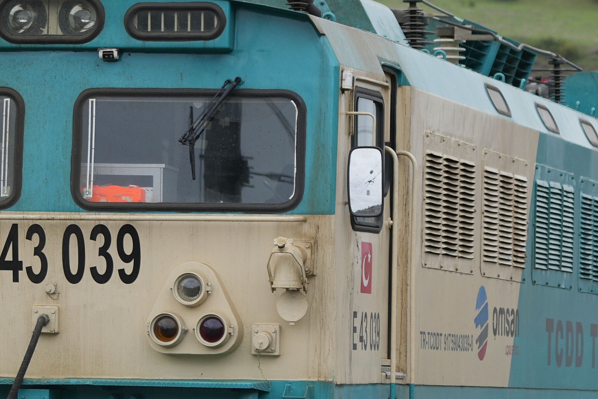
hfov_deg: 7.4
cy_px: 247
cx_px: 435
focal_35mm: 280
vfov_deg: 4.9
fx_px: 4650
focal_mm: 113
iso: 100
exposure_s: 1/640
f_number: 4
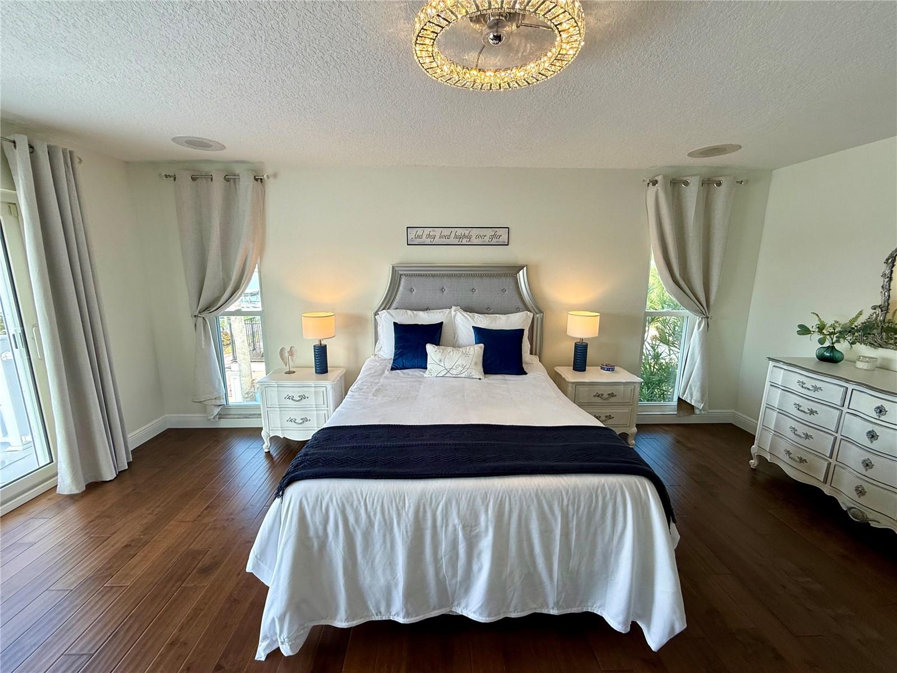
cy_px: 336
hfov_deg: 102.1
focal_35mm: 14
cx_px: 448
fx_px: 363
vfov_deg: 85.7
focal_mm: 2.22
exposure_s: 1/120
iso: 64
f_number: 2.2
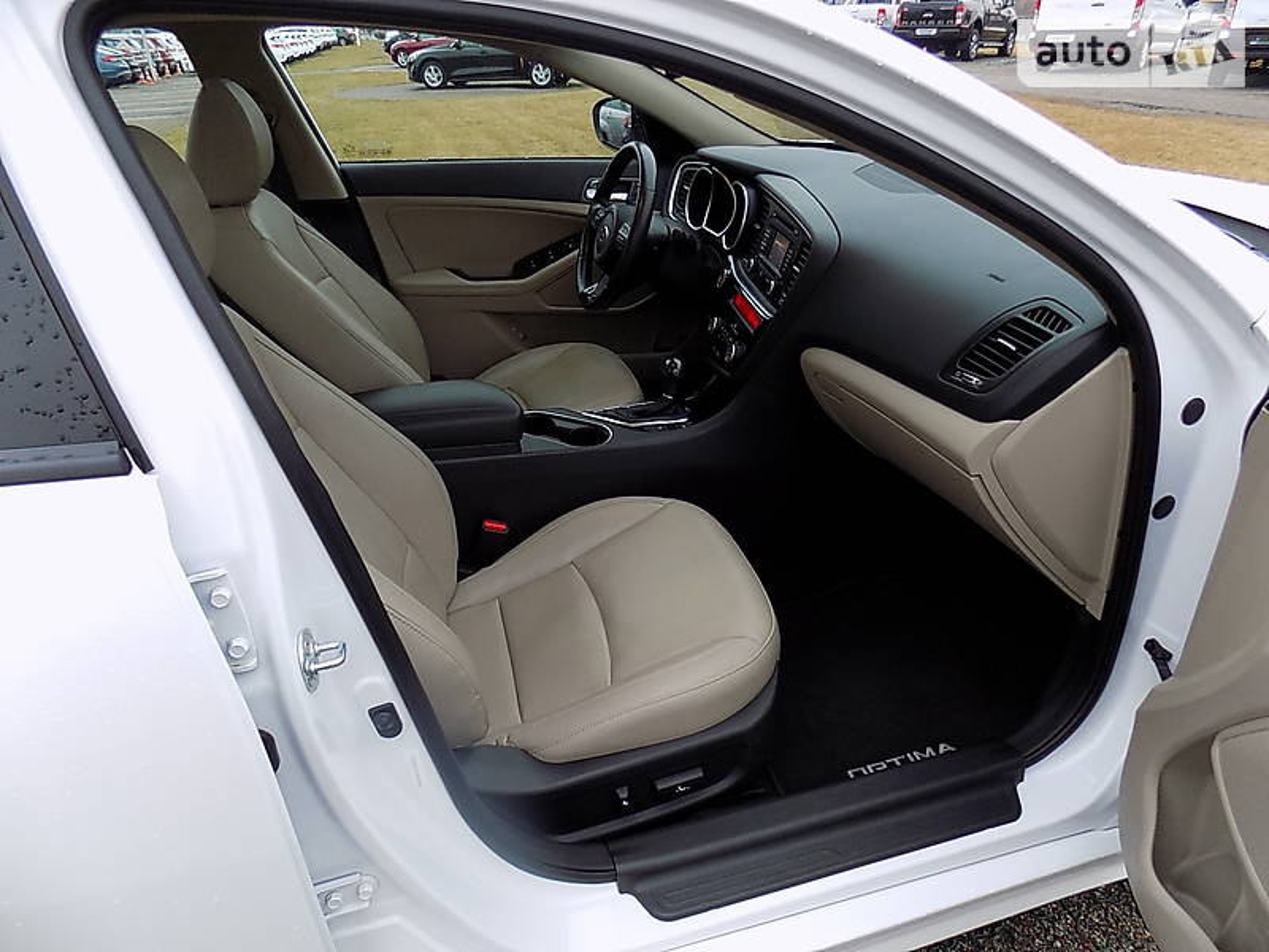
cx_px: 634
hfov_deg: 73.9
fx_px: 843
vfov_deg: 58.9
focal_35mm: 23
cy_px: 476
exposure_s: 1/30
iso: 140
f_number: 3.1
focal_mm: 4
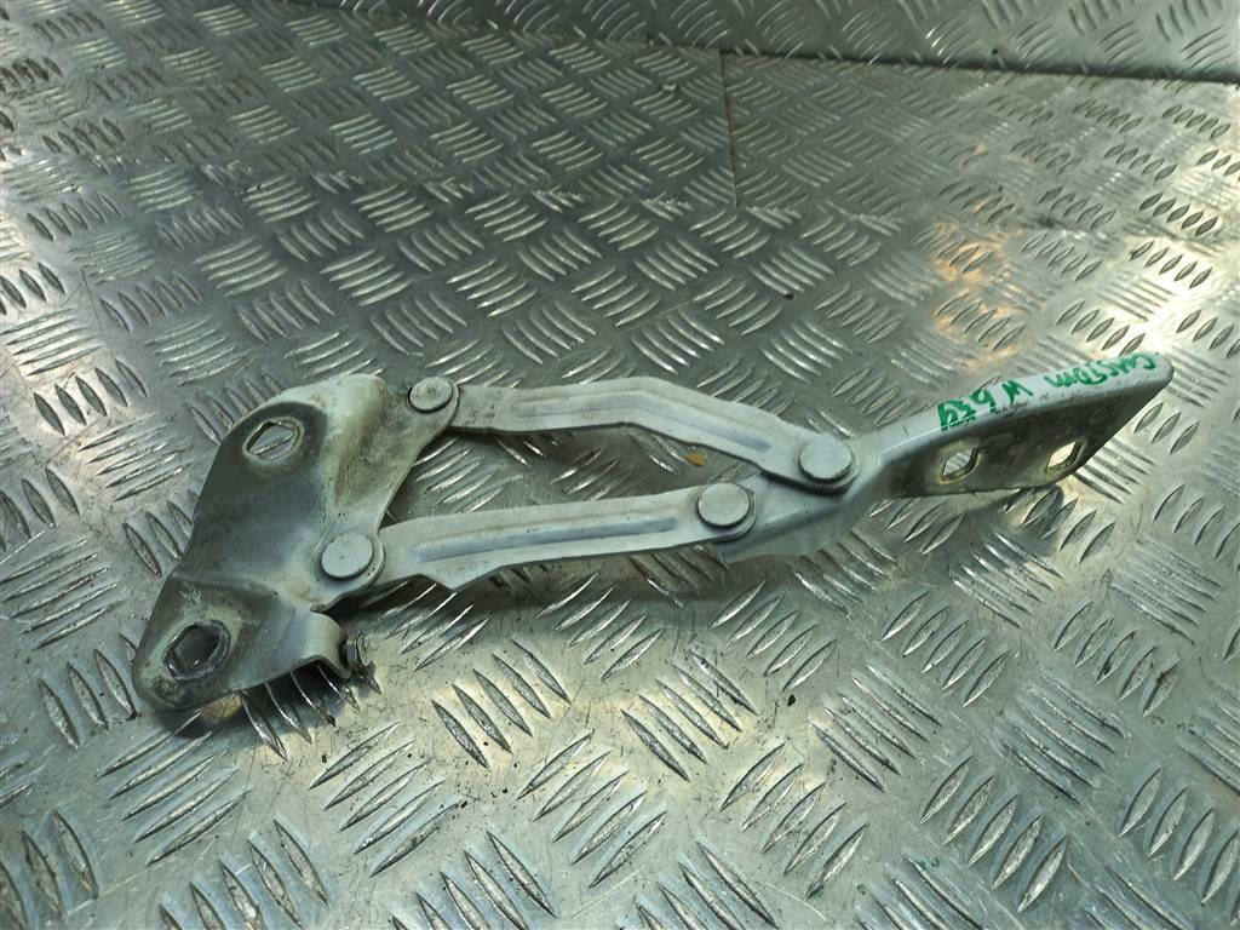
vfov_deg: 54.9
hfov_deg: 69.4
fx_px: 896
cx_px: 620
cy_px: 465
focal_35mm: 25
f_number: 1.8
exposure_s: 1/50
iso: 40
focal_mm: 4.6
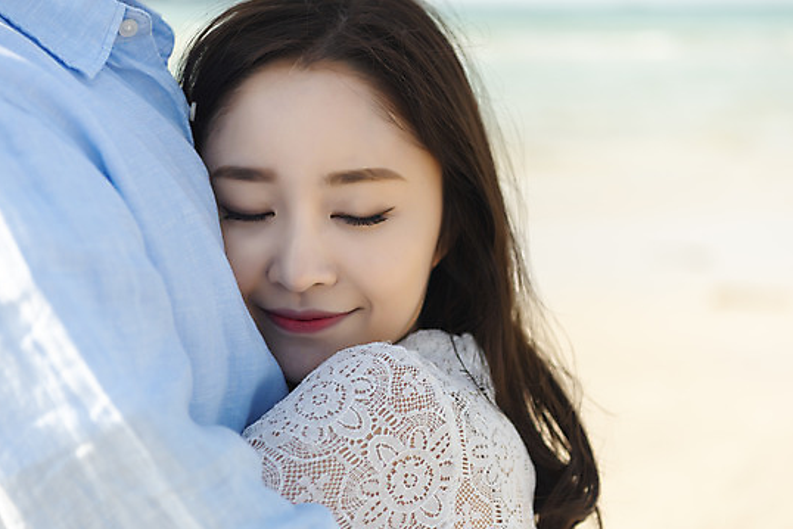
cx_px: 412
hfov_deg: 26.0
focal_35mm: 78
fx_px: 1719
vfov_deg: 17.5
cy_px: 283
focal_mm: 70
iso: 100
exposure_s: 1/1250
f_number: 2.8
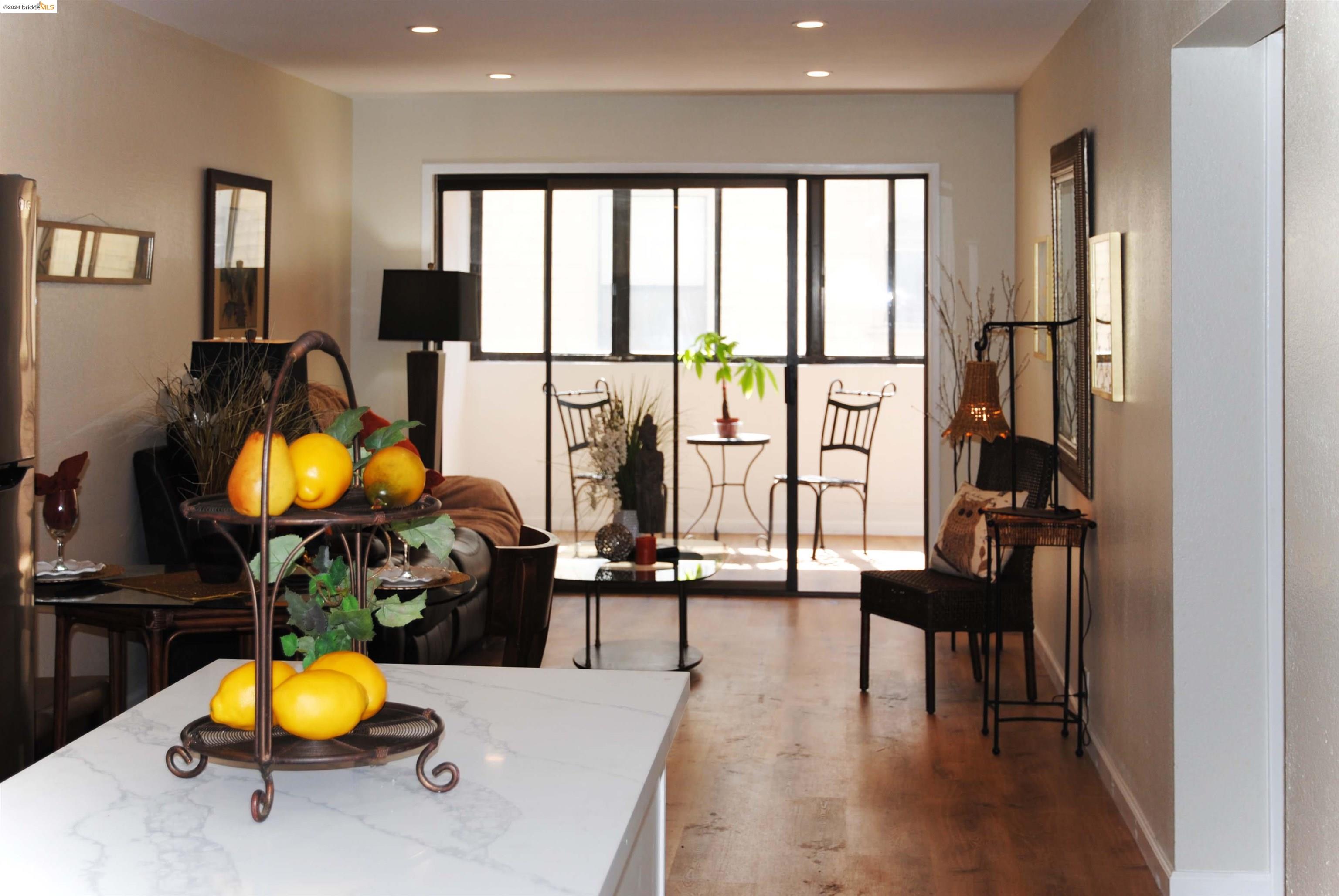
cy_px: 448
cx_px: 670
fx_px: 1731
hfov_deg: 42.3
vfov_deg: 29.0
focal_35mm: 46
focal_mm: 31
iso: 100
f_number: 4.5
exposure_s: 1/60
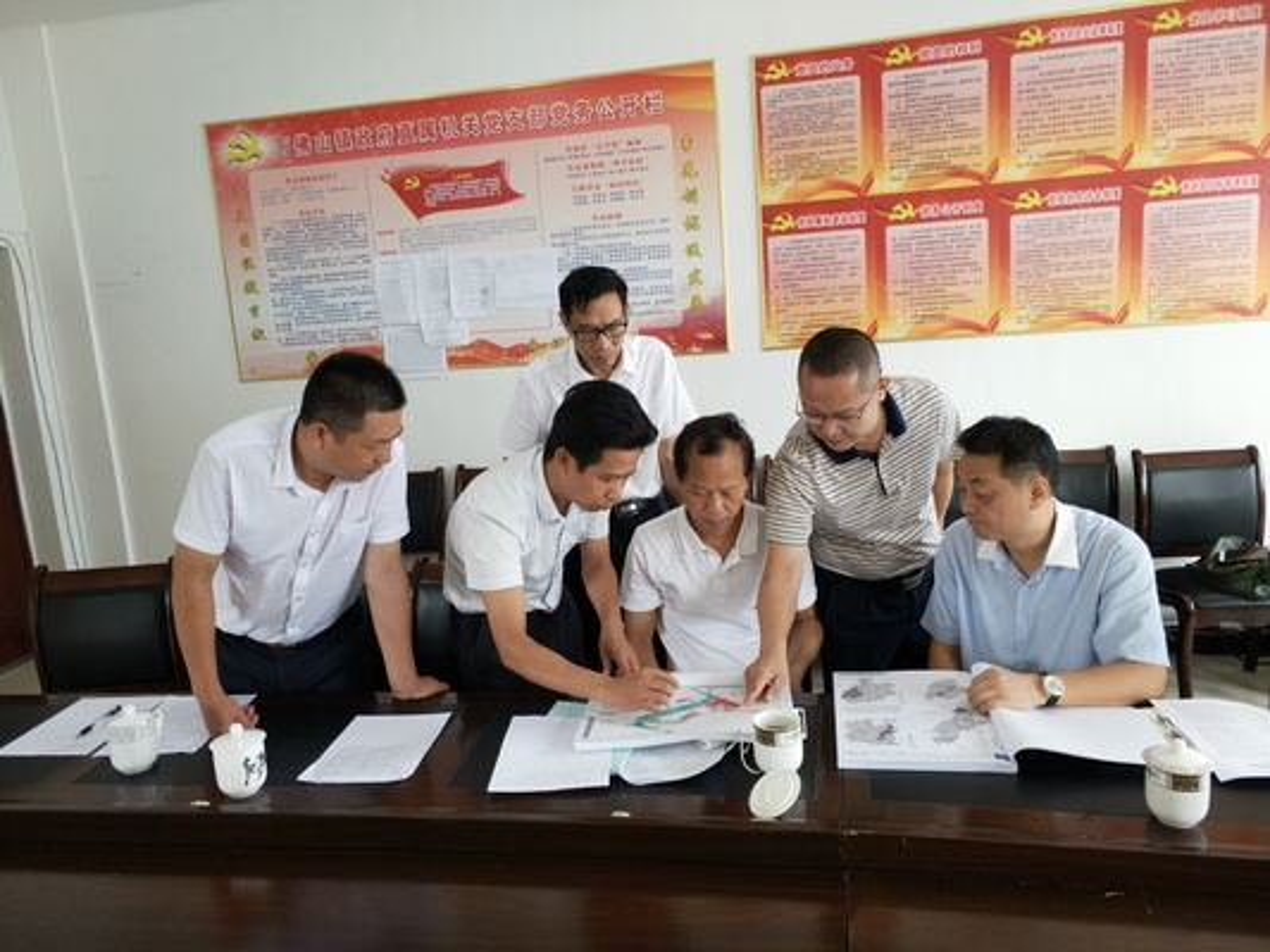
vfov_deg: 61.1
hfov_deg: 76.4
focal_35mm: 22
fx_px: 807
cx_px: 635
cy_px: 476
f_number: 2
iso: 175
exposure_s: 1/33.3
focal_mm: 3.79
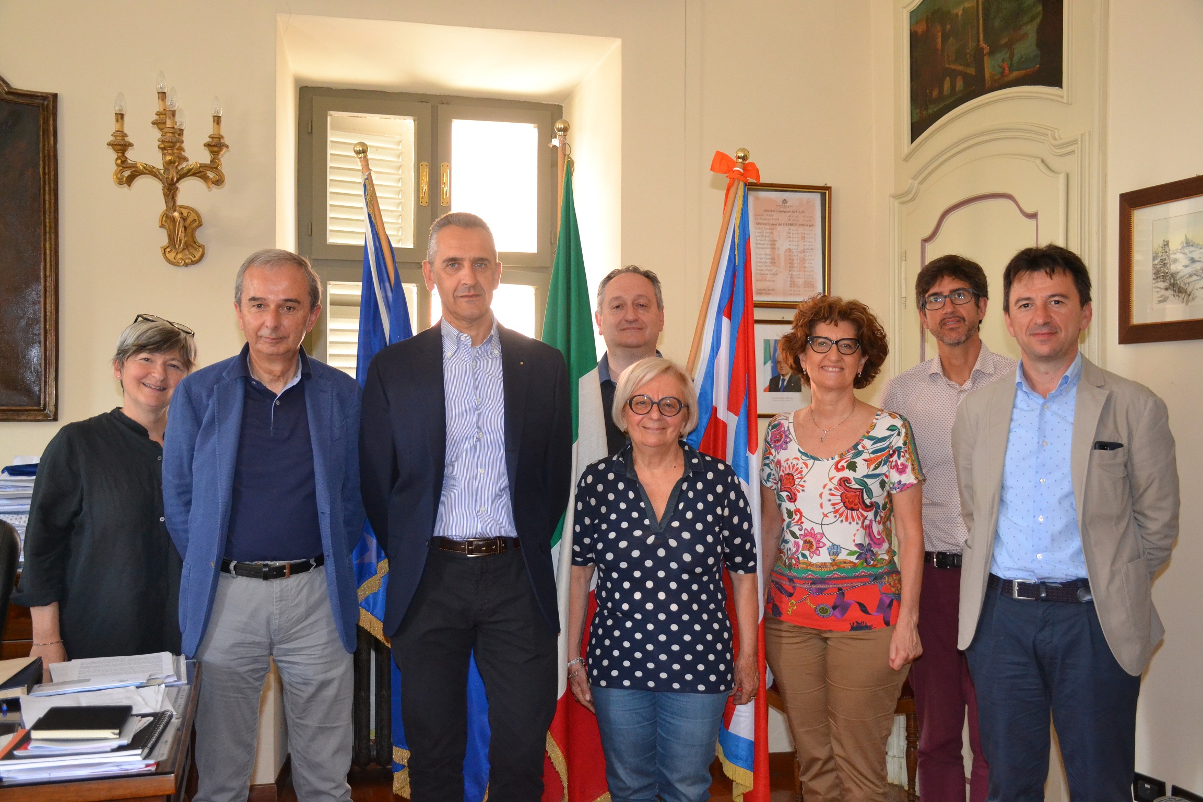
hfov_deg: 49.6
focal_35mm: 39
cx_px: 602
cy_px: 401
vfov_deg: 34.2
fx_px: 1303
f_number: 3.8
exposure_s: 1/60
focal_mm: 26
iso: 1800
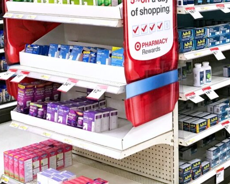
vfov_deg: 34.2
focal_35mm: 43
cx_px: 105
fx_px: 293
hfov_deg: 42.9
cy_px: 47
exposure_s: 1/15
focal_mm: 4.15
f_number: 2.2
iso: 32
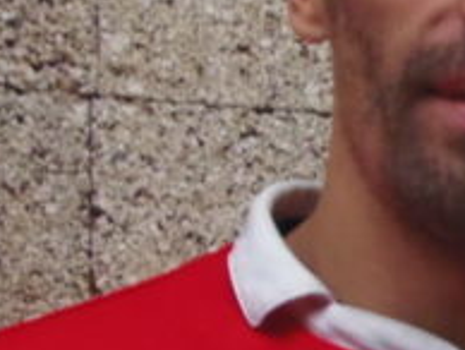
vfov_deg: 10.7
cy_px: 357
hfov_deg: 13.5
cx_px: 717
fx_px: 1843
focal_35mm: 137
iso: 250
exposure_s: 1/25
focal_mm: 4.8
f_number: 3
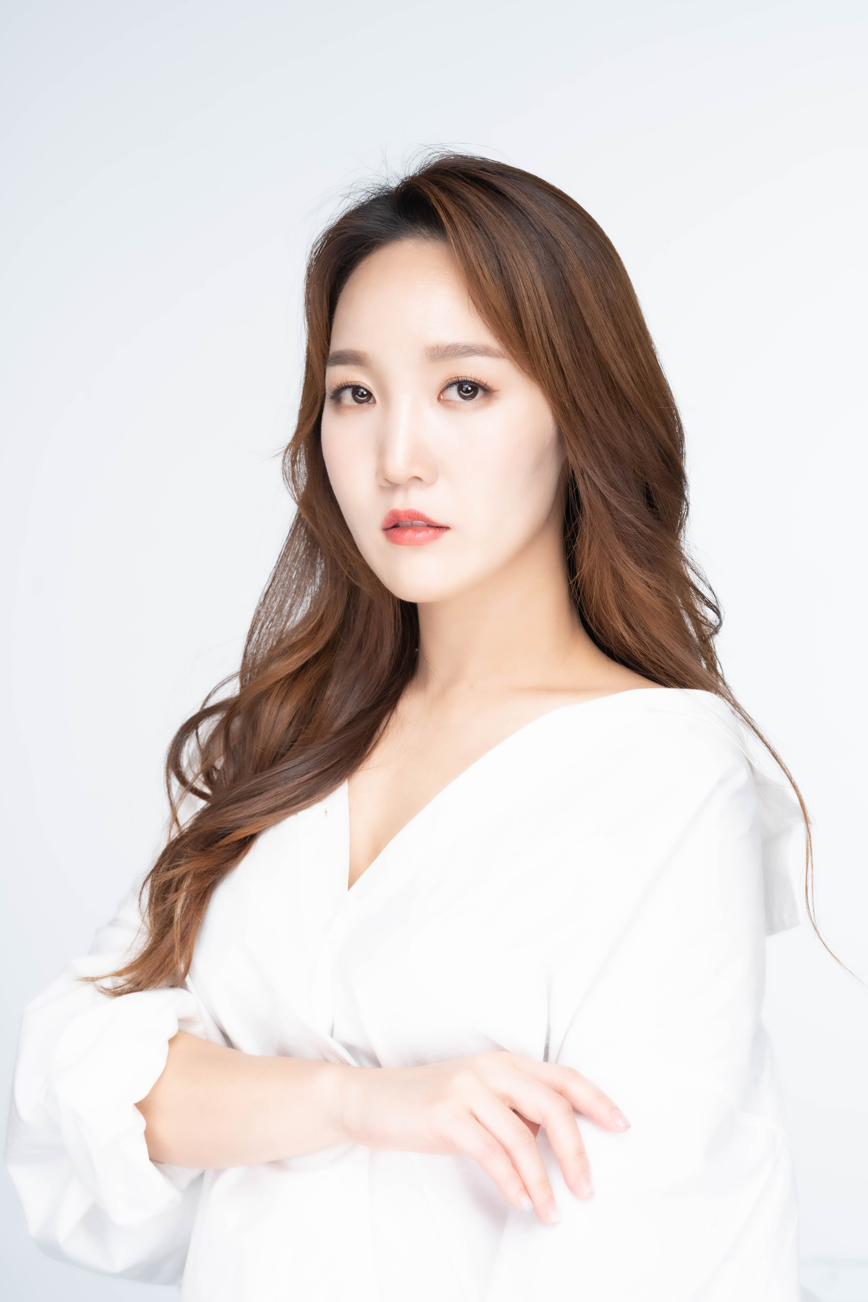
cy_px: 651
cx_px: 434
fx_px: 3255
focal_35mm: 90
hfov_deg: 15.2
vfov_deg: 22.6
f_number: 10
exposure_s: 1/125
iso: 200
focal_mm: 90
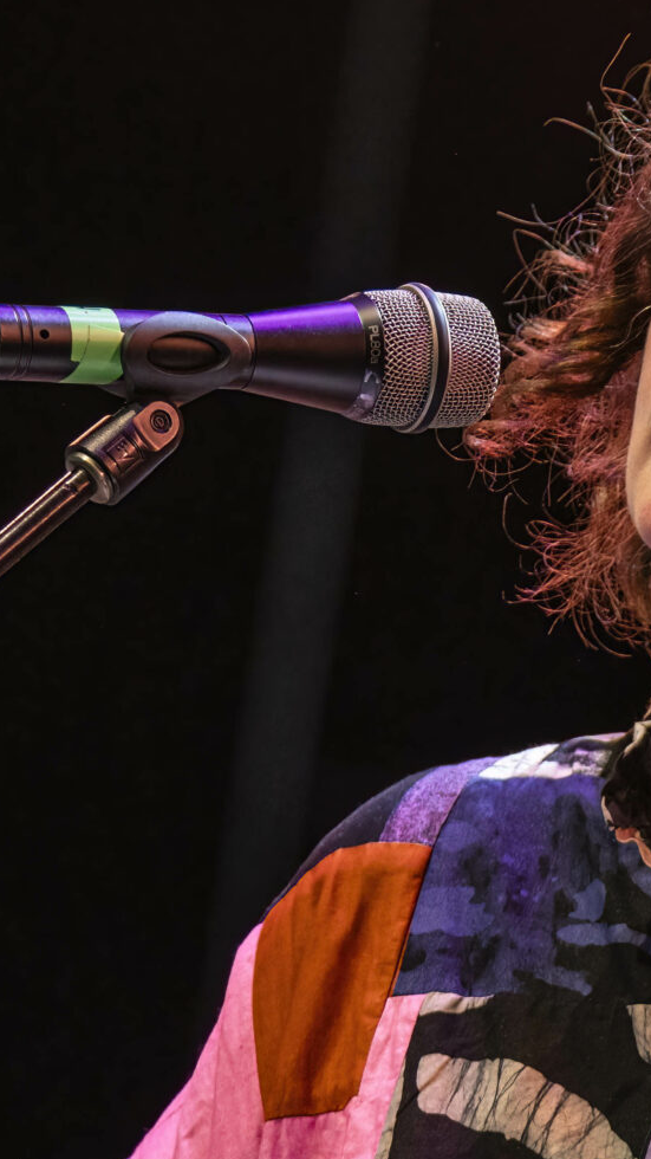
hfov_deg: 1.5
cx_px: 722
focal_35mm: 820
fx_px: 25173
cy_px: 831
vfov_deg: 2.6
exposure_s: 1/640
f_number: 5.6
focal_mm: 300
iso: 3200
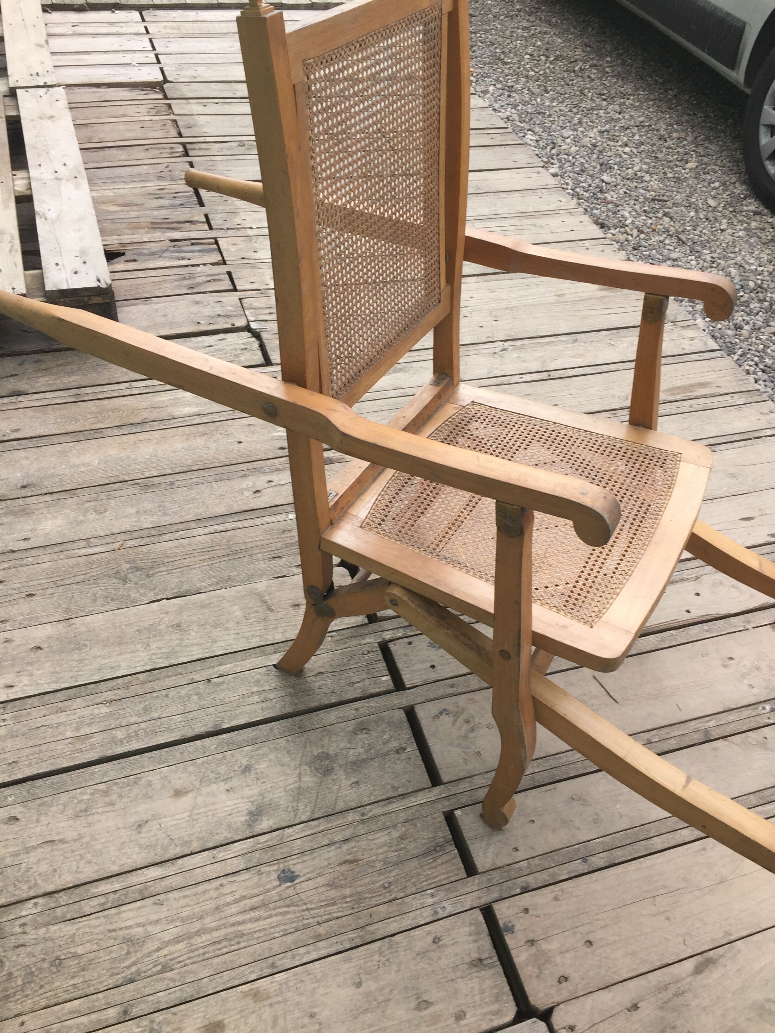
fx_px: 866
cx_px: 388
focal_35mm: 29
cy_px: 516
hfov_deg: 48.2
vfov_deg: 61.7
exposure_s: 1/335
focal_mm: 4.15
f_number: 2.2
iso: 32
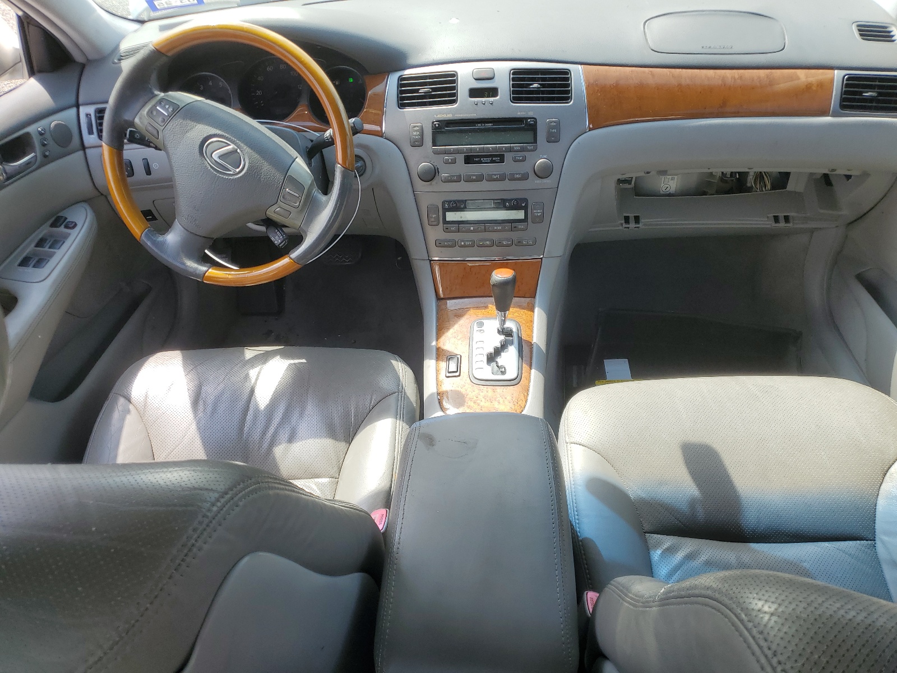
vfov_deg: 53.1
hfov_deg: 67.3
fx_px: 674
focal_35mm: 26
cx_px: 448
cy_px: 336
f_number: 1.5
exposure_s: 1/625
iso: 50
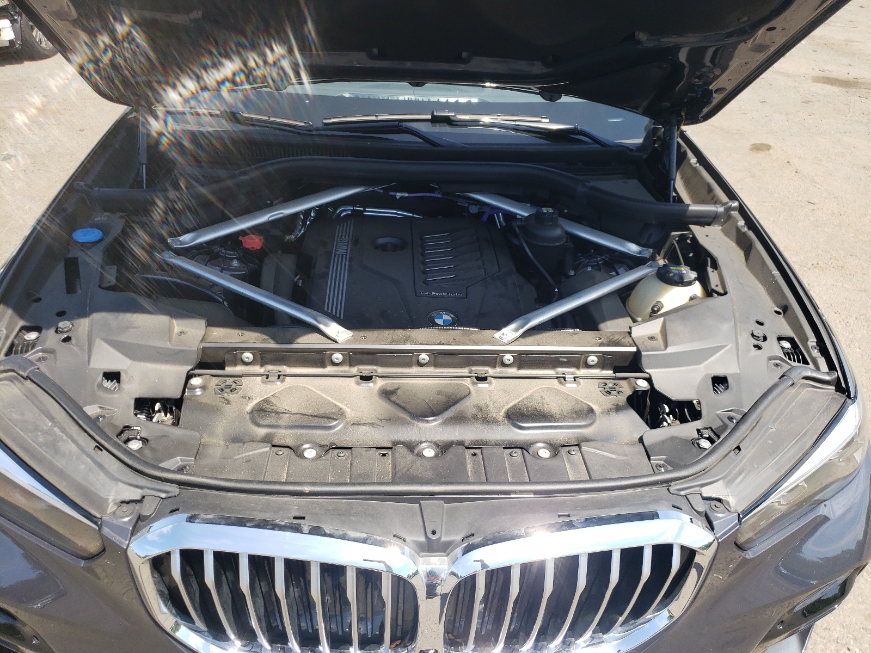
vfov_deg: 53.1
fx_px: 654
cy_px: 326
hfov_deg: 67.3
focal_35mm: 26
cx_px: 436
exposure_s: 1/1000
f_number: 1.5
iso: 50
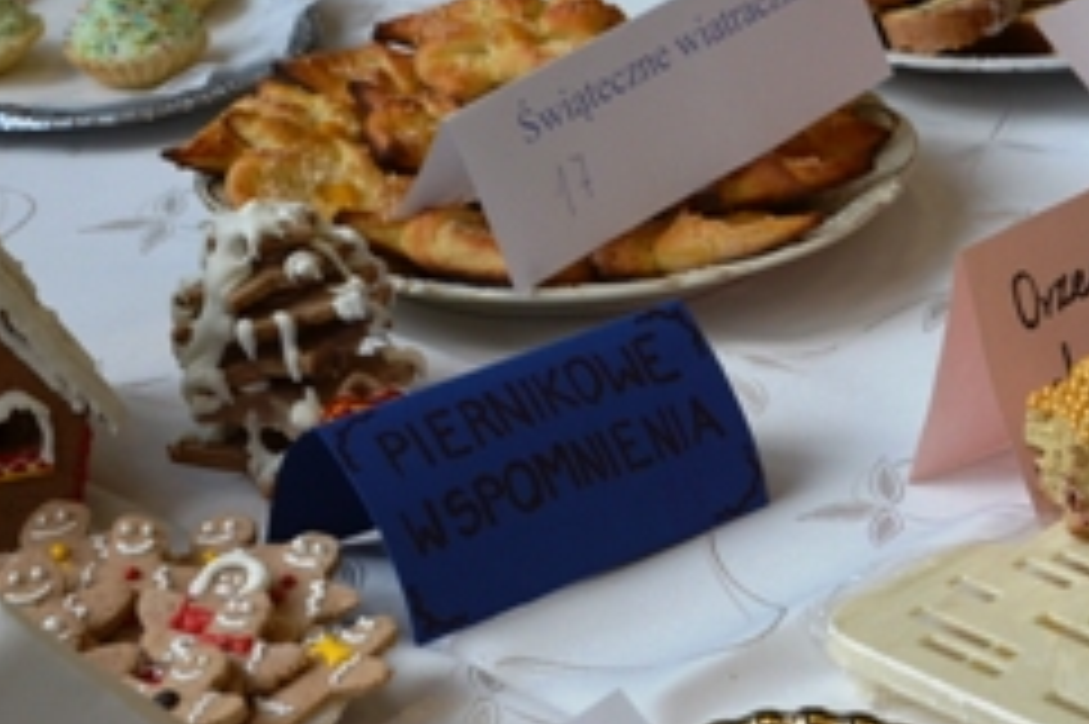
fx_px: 3597
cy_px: 319
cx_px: 1170
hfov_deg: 16.7
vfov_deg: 11.5
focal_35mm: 119
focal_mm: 30
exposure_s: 1/125
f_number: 5.6
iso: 280
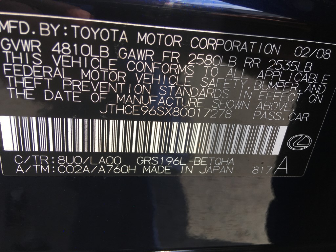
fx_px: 281
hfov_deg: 61.7
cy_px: 126
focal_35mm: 29
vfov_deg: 48.2
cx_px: 168
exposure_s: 1/481
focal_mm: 4.15
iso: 25
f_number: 2.2
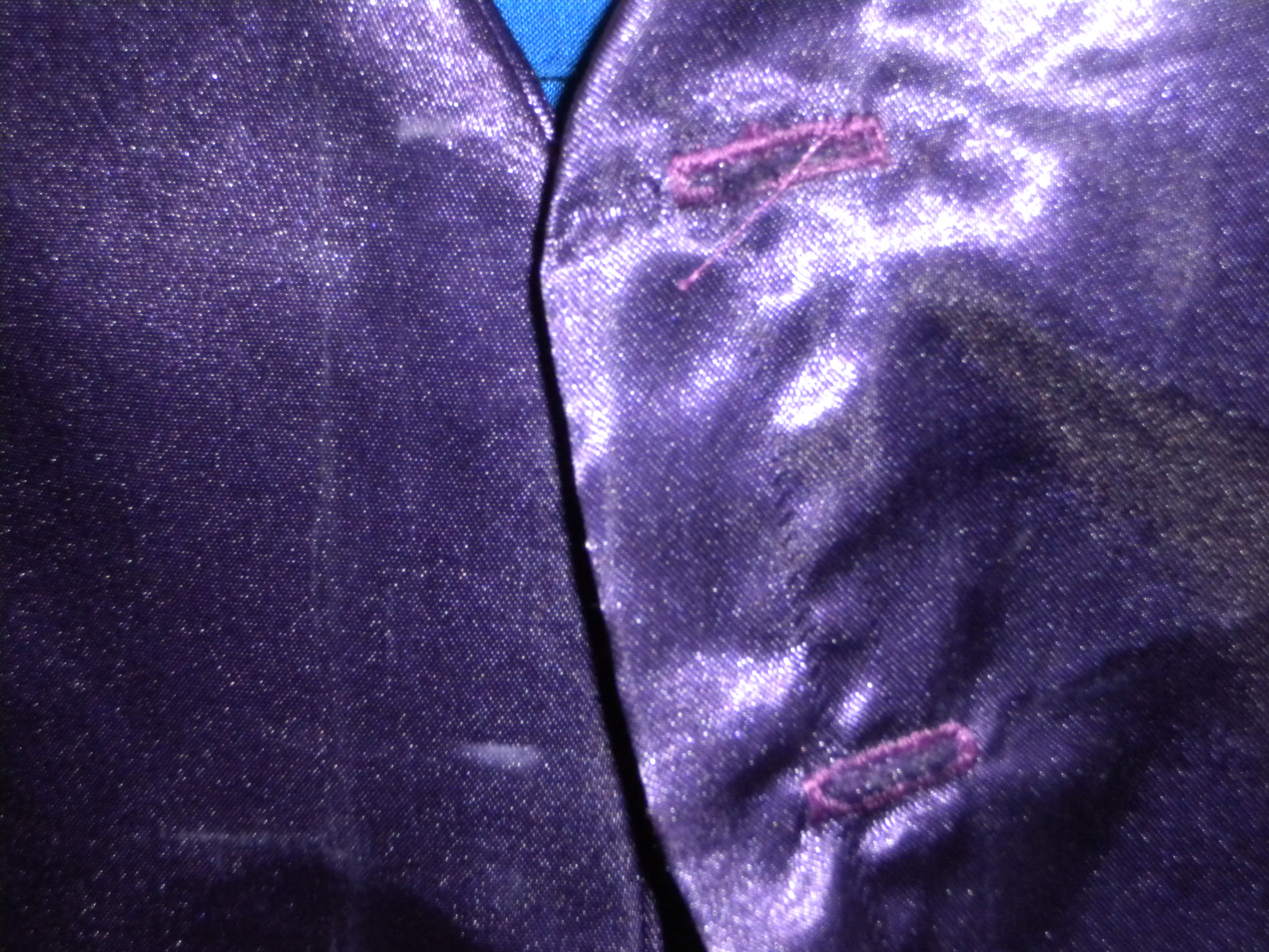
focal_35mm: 105
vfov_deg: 14.1
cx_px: 634
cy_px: 476
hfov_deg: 18.7
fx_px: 3849
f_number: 8.5
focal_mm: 18.9
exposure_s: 1/60
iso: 400
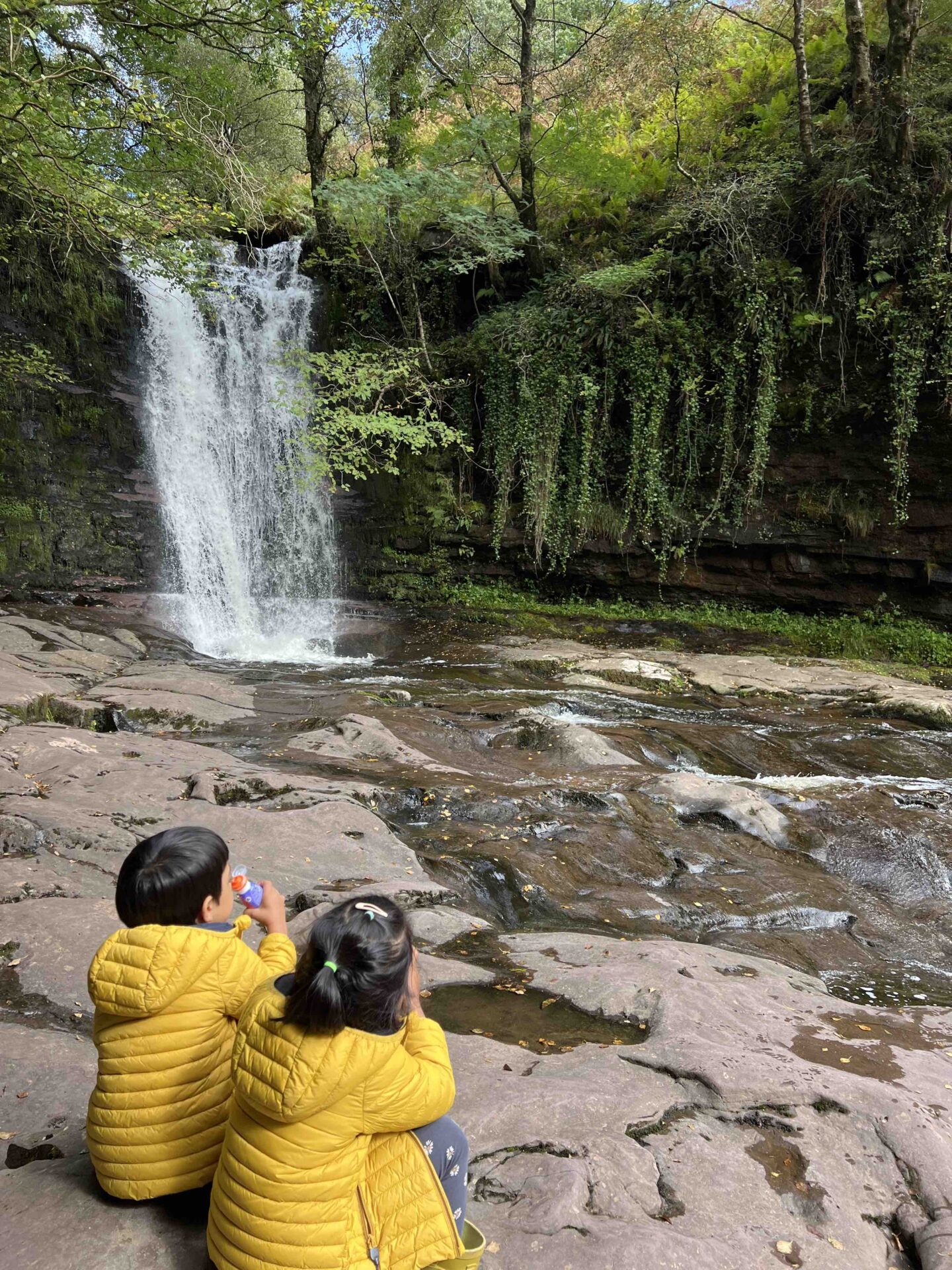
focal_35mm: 26
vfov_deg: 67.3
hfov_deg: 53.1
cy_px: 635
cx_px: 476
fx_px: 953
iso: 50
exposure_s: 1/469
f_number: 1.5
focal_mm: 5.7
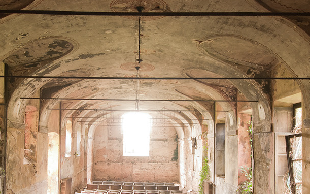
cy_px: 136
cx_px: 145
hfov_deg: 55.3
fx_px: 296
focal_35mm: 35
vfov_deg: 35.8
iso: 100
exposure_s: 4
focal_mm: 10
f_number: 10
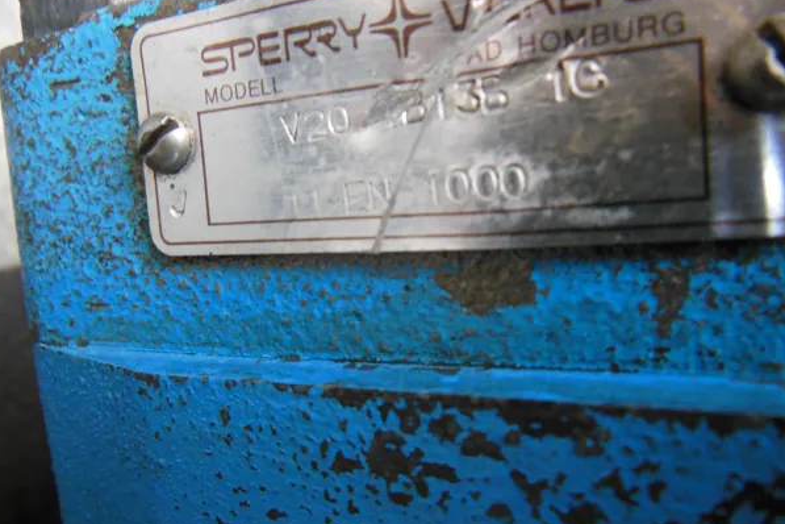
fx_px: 589
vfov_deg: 47.8
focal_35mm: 27
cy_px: 227
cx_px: 394
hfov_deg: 67.4
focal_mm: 4.5
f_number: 3.5
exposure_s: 1/13
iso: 400
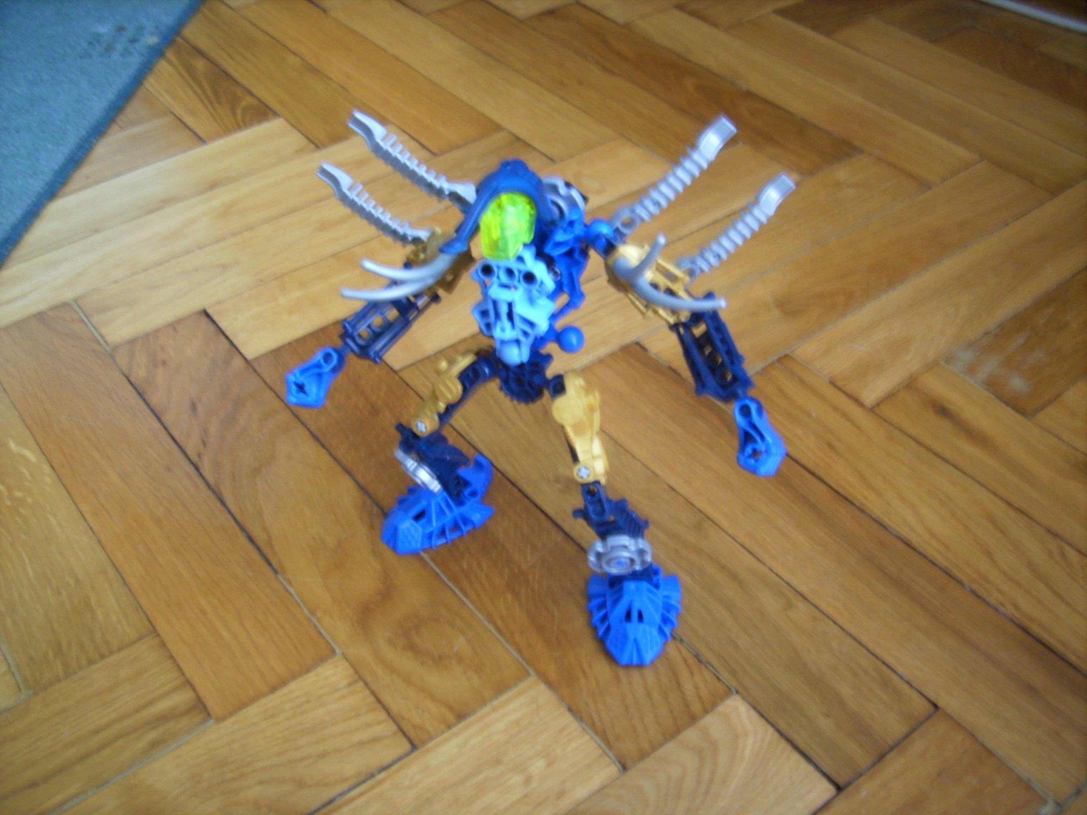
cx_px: 544
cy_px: 408
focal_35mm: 32
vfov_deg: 44.2
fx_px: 1005
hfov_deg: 56.8
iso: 50
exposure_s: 1
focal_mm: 5.99
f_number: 2.8
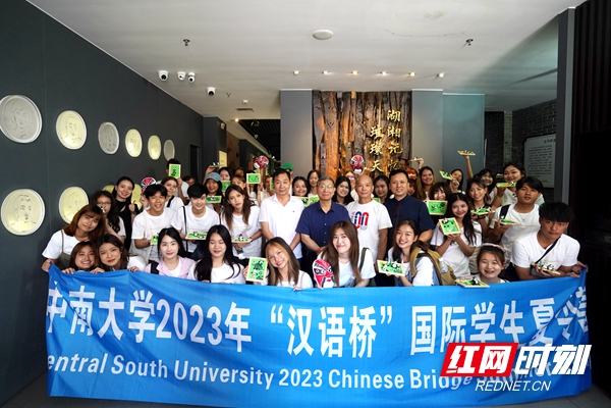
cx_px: 306
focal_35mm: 17
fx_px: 289
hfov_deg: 93.3
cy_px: 204
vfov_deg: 70.4
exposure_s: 1/250
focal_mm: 17
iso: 1600
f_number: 2.8
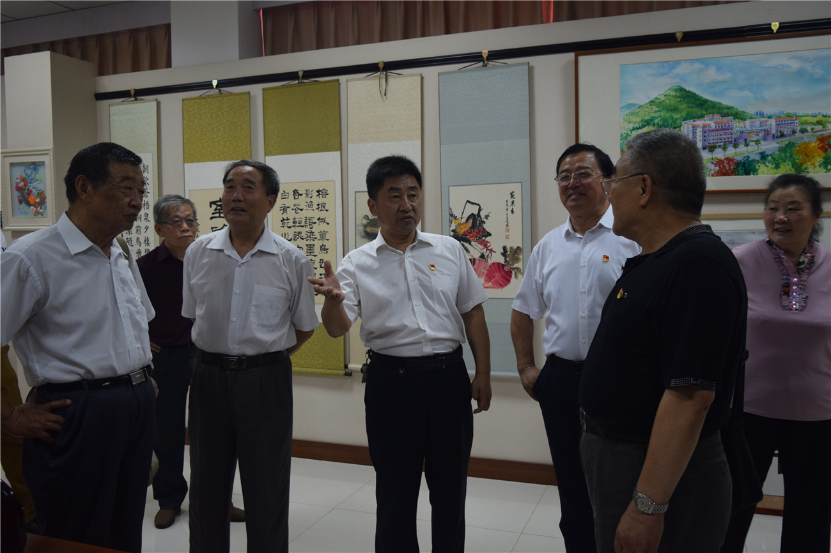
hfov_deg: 59.5
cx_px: 416
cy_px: 276
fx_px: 727
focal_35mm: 32
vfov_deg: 41.7
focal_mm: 21
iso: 720
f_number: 4
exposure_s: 1/60
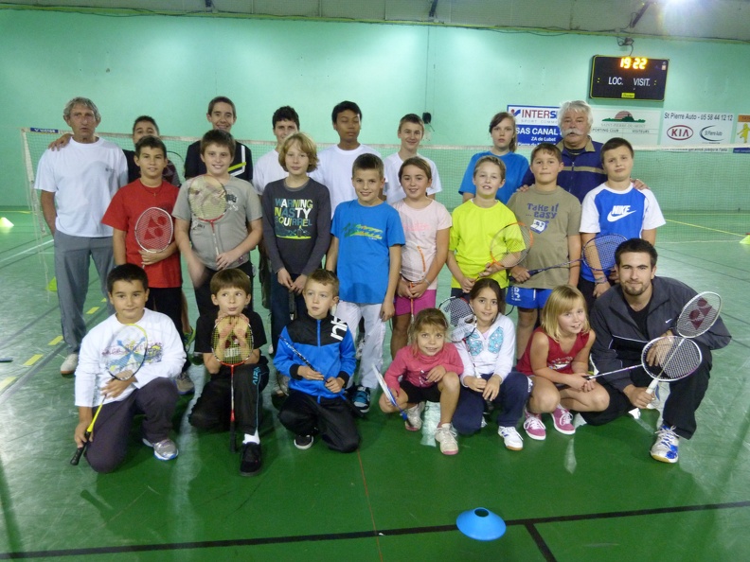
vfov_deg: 53.1
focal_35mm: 26
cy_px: 281
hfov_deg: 67.3
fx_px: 563
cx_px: 375
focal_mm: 4.6
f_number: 2.8
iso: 400
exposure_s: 1/13
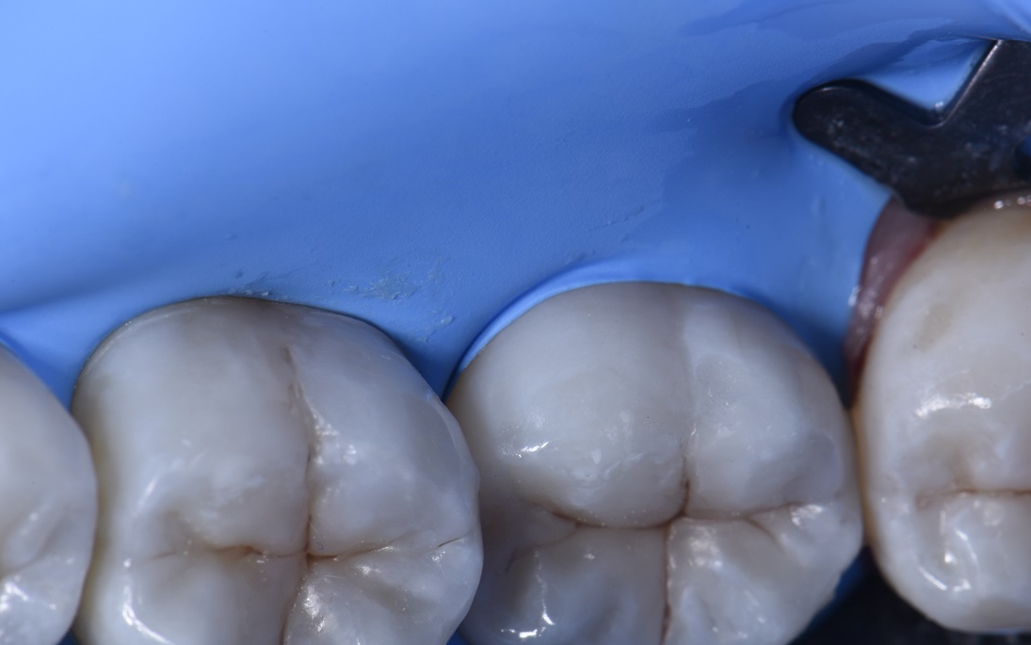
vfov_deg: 8.9
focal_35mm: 147
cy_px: 427
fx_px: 4131
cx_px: 613
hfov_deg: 14.2
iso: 200
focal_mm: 105
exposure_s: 1/160
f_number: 32
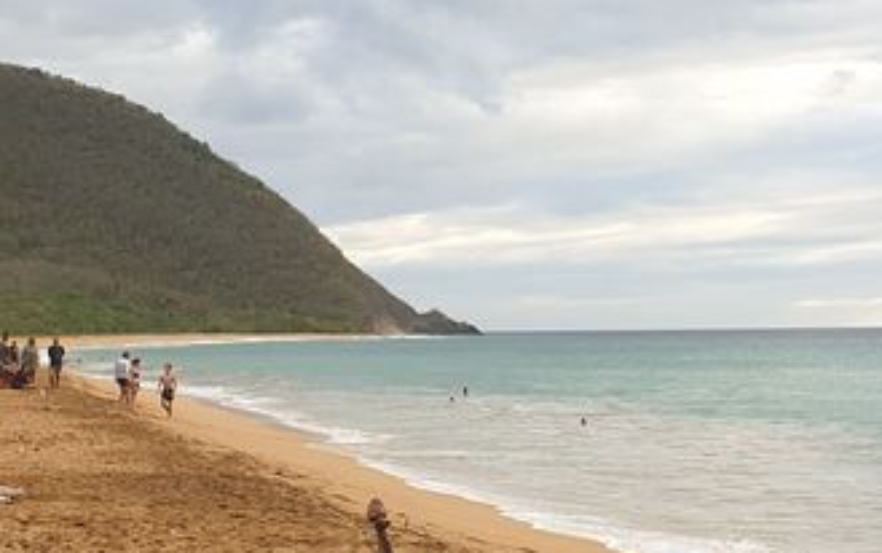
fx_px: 1611
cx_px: 598
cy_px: 411
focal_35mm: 67
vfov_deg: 19.3
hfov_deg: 30.4
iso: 50
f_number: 2.4
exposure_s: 1/188
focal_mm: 4.3
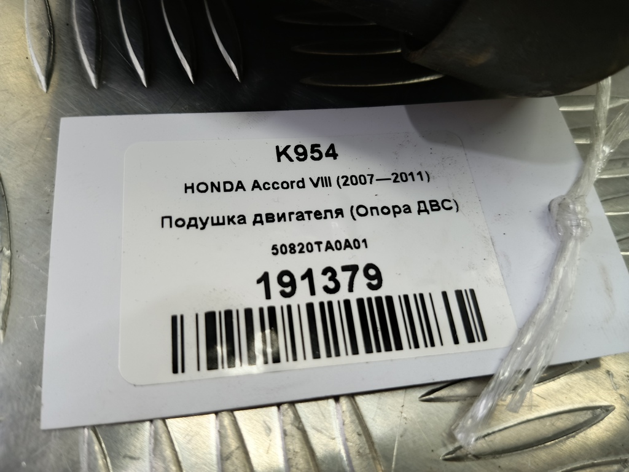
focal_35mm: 27
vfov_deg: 51.4
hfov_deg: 65.3
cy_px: 236
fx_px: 491
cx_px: 314
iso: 91
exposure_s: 1/25
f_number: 1.6
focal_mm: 4.11
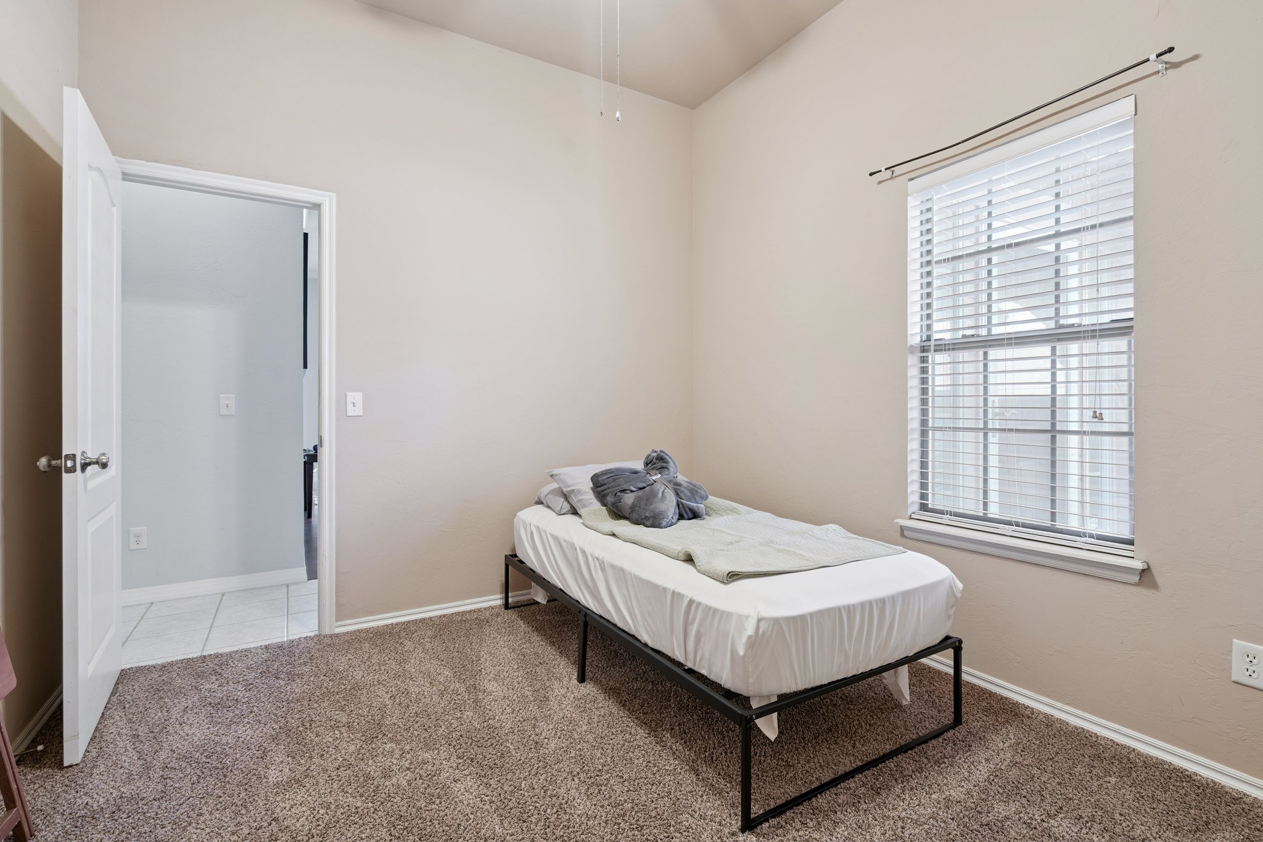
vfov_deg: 73.8
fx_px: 561
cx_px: 632
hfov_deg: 96.7
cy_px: 421
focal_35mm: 16
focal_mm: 16
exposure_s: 1/5
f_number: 7.1
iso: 200
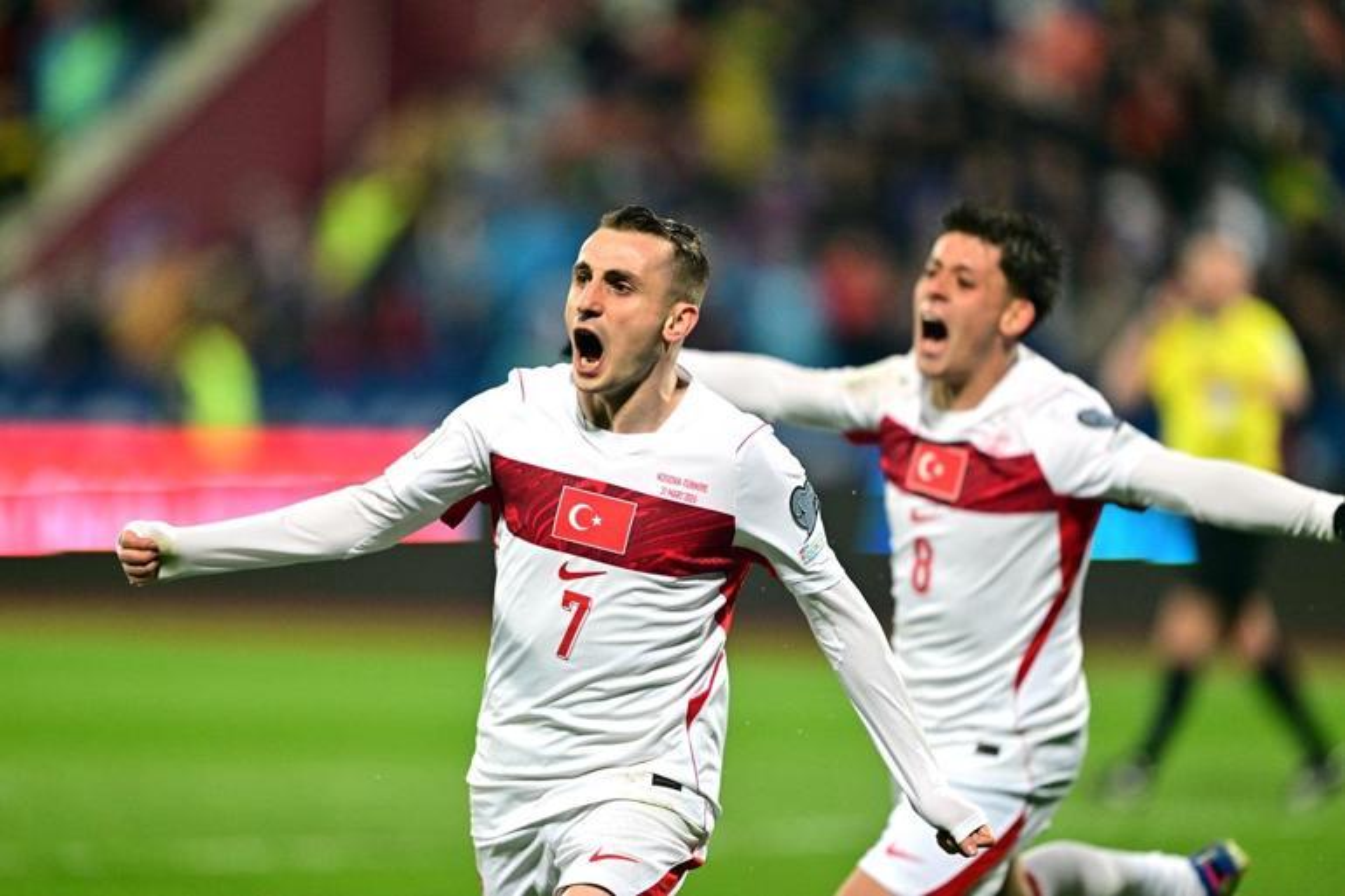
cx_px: 672
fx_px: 14940
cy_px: 448
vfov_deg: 3.4
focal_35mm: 400
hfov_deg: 5.2
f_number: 2.8
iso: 2500
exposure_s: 1/1600
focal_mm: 400
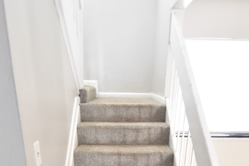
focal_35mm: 32
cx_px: 123
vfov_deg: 35.9
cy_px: 176
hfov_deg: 58.7
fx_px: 221
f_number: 3.5
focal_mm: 10
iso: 800
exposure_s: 1/250
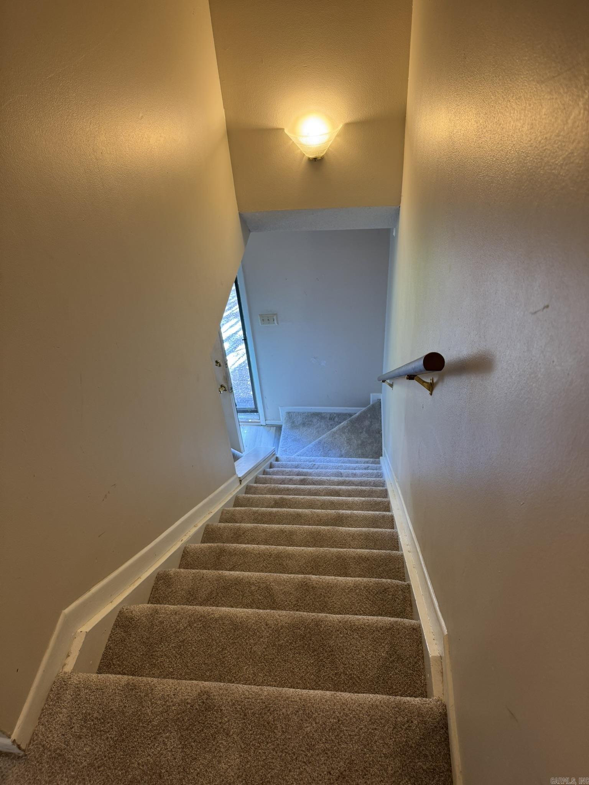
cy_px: 392
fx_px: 544
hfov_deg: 56.8
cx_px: 294
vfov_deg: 71.6
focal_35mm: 24
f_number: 1.78
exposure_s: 1/60
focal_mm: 6.76
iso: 160
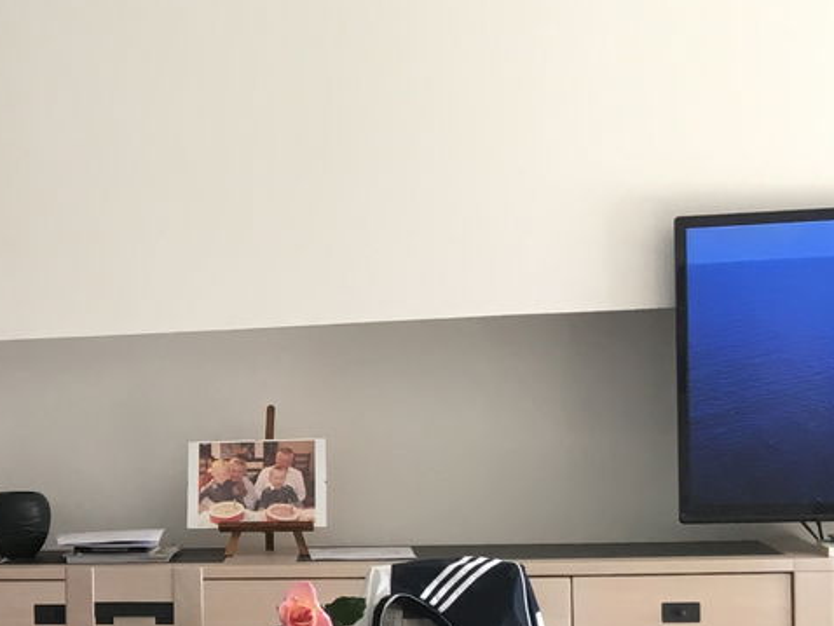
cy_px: 523
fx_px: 2338
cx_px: -529
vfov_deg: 15.1
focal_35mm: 97
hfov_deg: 17.5
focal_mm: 4.15
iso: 32
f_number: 2.2
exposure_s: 1/33
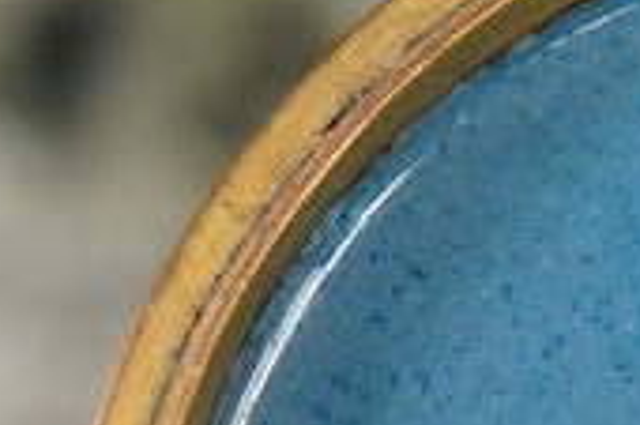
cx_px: 881
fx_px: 4227
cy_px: 681
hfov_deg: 8.5
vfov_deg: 5.7
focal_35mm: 238
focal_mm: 30
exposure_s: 1/125
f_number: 7.1
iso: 1250
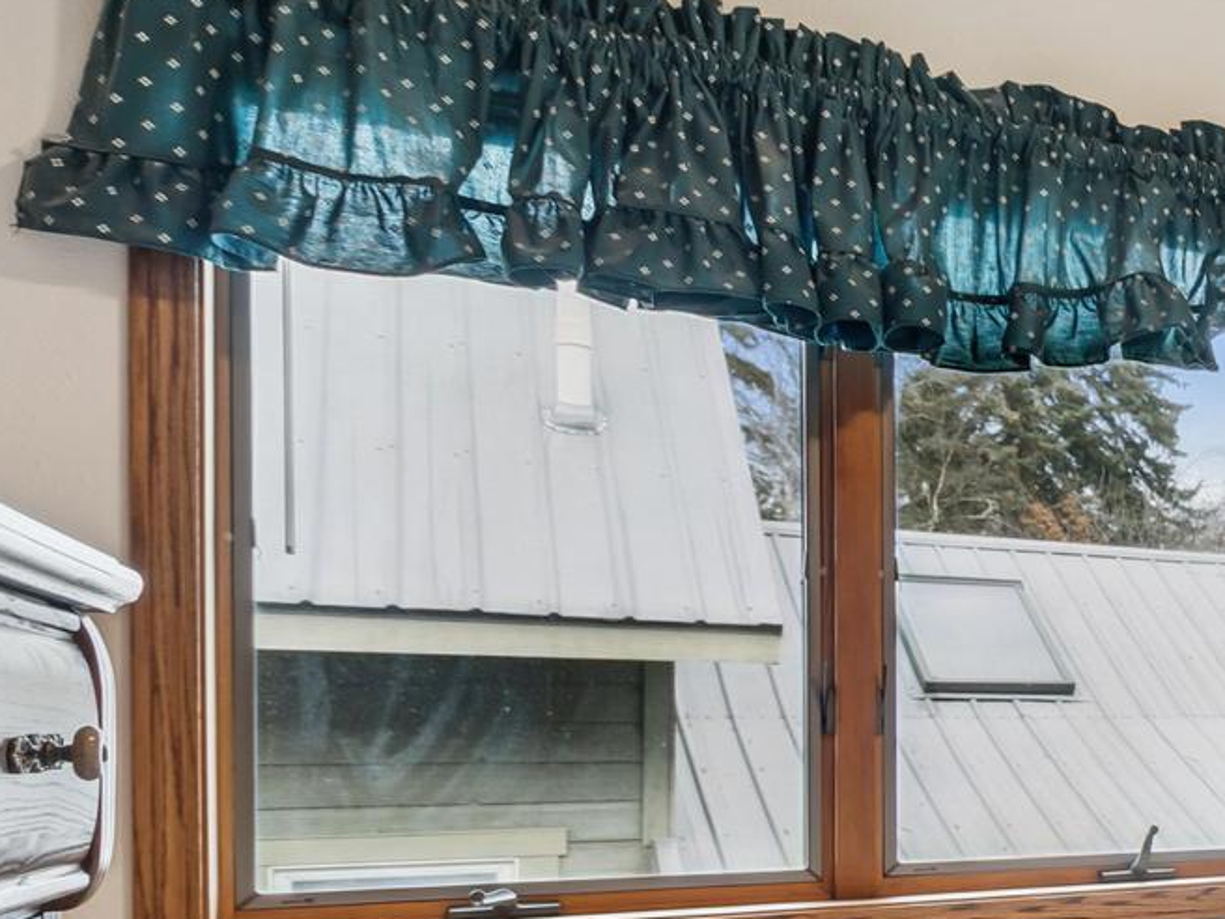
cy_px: 754
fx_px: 1592
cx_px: 1903
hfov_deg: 27.0
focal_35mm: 45
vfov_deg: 31.2
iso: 100
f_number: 6.3
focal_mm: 10
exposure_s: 1/3.33
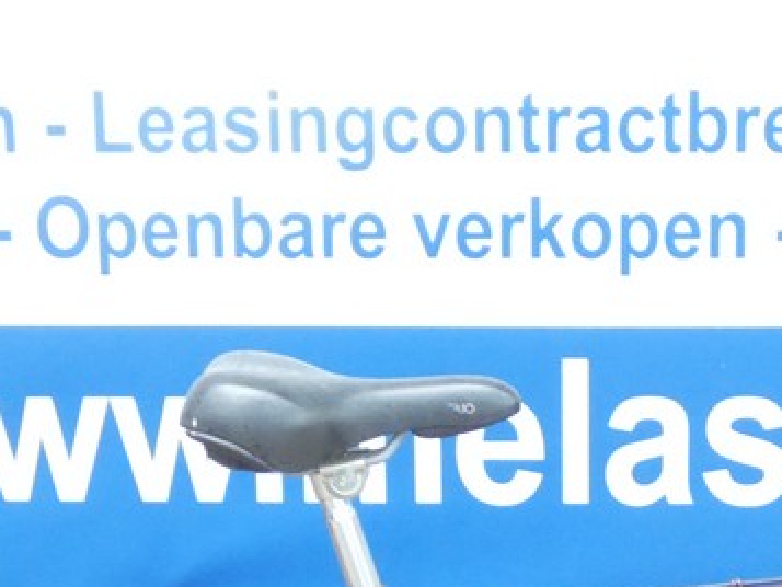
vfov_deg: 10.1
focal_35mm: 144
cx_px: 609
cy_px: 761
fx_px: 3254
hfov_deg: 13.6
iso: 1250
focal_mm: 9
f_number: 3.9
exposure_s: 1/80
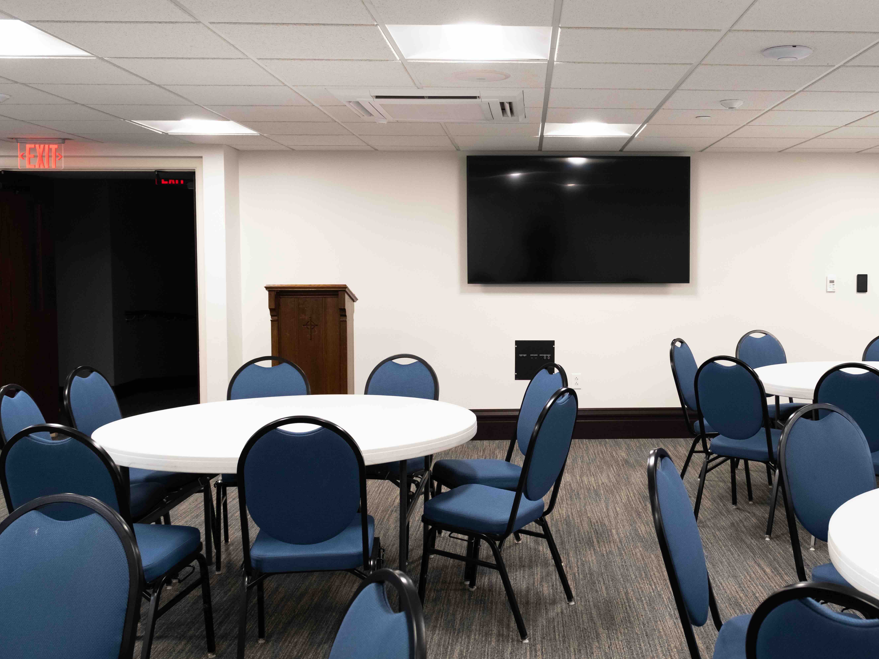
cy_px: 314
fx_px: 965
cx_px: 589
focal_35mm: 38
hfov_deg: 48.1
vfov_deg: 37.7
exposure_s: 1/60
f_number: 4
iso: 500
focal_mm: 18
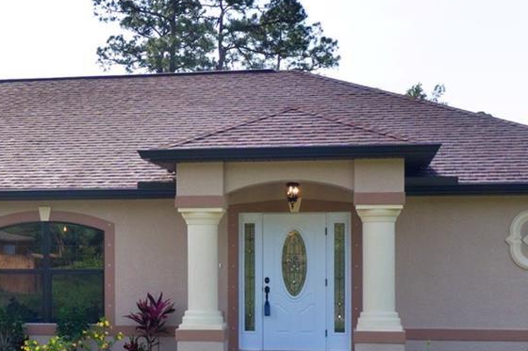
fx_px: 1173
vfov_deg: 17.0
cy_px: 251
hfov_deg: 24.8
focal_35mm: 80
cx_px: 83
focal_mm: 10.26
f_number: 5.6
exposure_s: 1/320
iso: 100
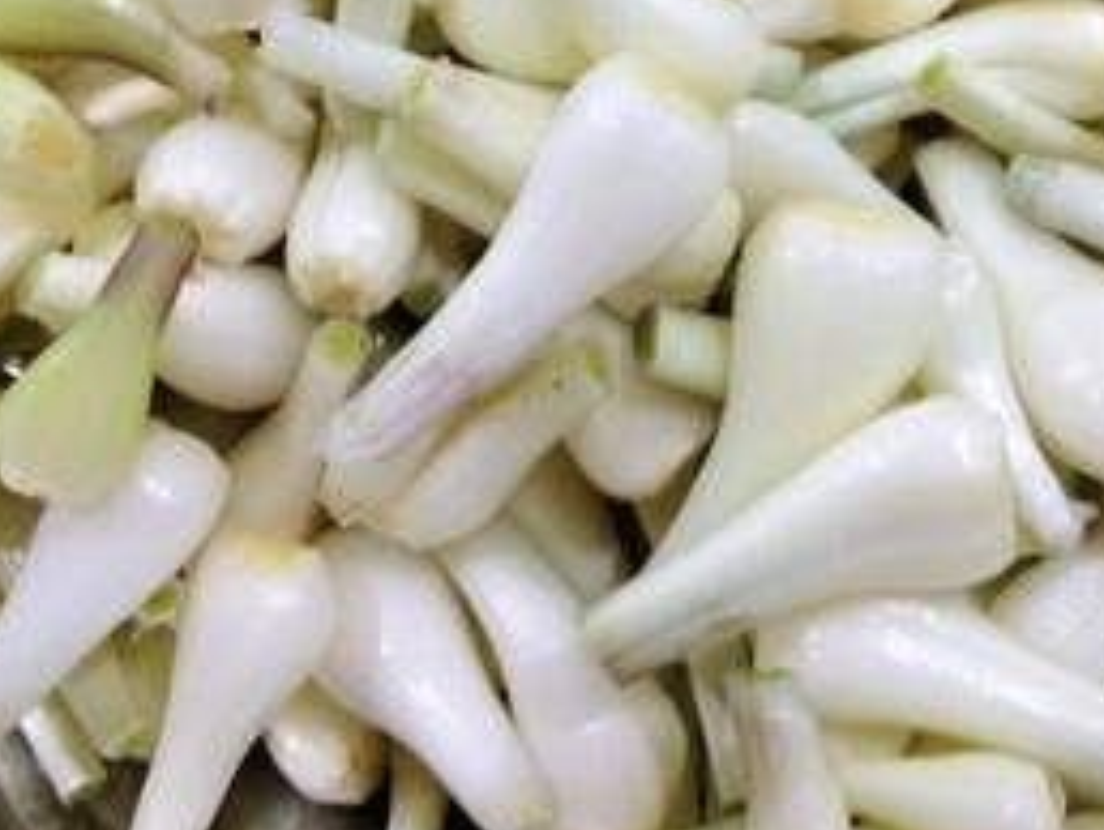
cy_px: 28
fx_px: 2203
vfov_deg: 20.7
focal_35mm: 69
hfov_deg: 28.1
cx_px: 646
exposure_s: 1/15
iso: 320
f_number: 2.4
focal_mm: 4.12
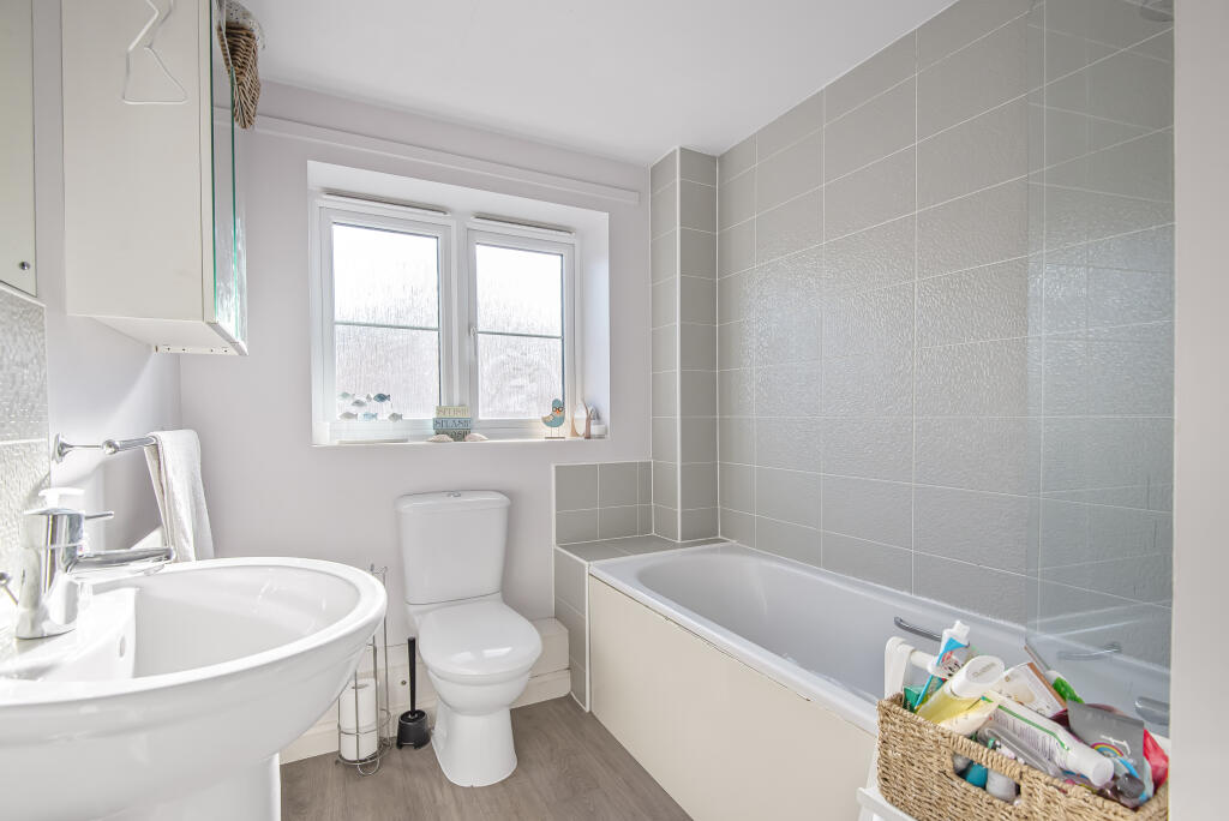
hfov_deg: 96.7
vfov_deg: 73.8
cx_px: 614
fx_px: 547
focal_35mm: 16
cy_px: 410
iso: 220
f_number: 7.1
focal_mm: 16
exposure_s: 1/160
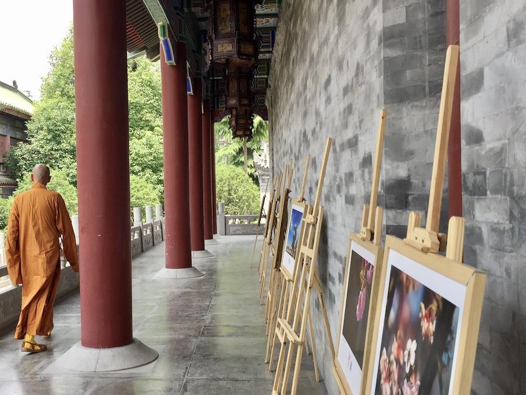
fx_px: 608
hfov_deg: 46.5
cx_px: 205
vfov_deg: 36.0
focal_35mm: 40
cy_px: 205
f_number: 2.2
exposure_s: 1/341
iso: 32
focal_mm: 4.15
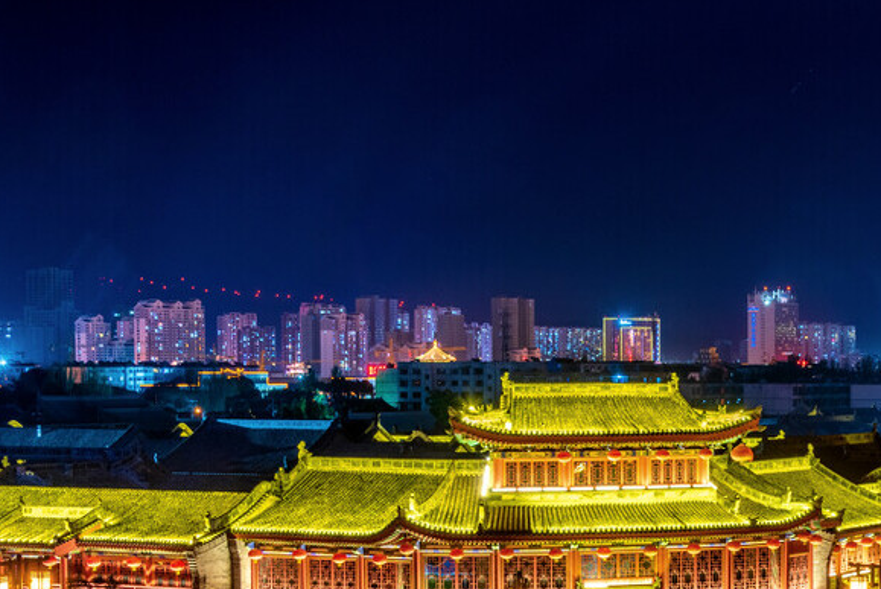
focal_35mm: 87
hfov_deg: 22.7
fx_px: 2131
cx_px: 822
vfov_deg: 15.6
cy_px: 460
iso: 100
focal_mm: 42
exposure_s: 20
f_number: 14
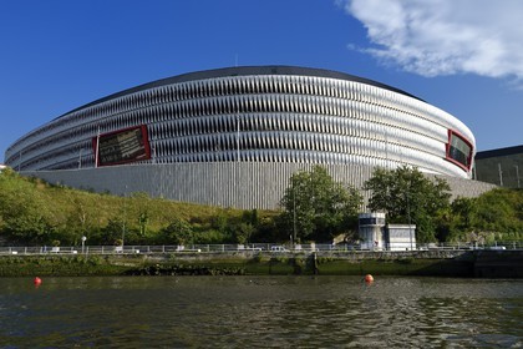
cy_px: 174
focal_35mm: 32
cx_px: 262
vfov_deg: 41.1
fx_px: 465
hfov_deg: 58.7
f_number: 8
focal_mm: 32
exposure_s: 1/400
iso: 200
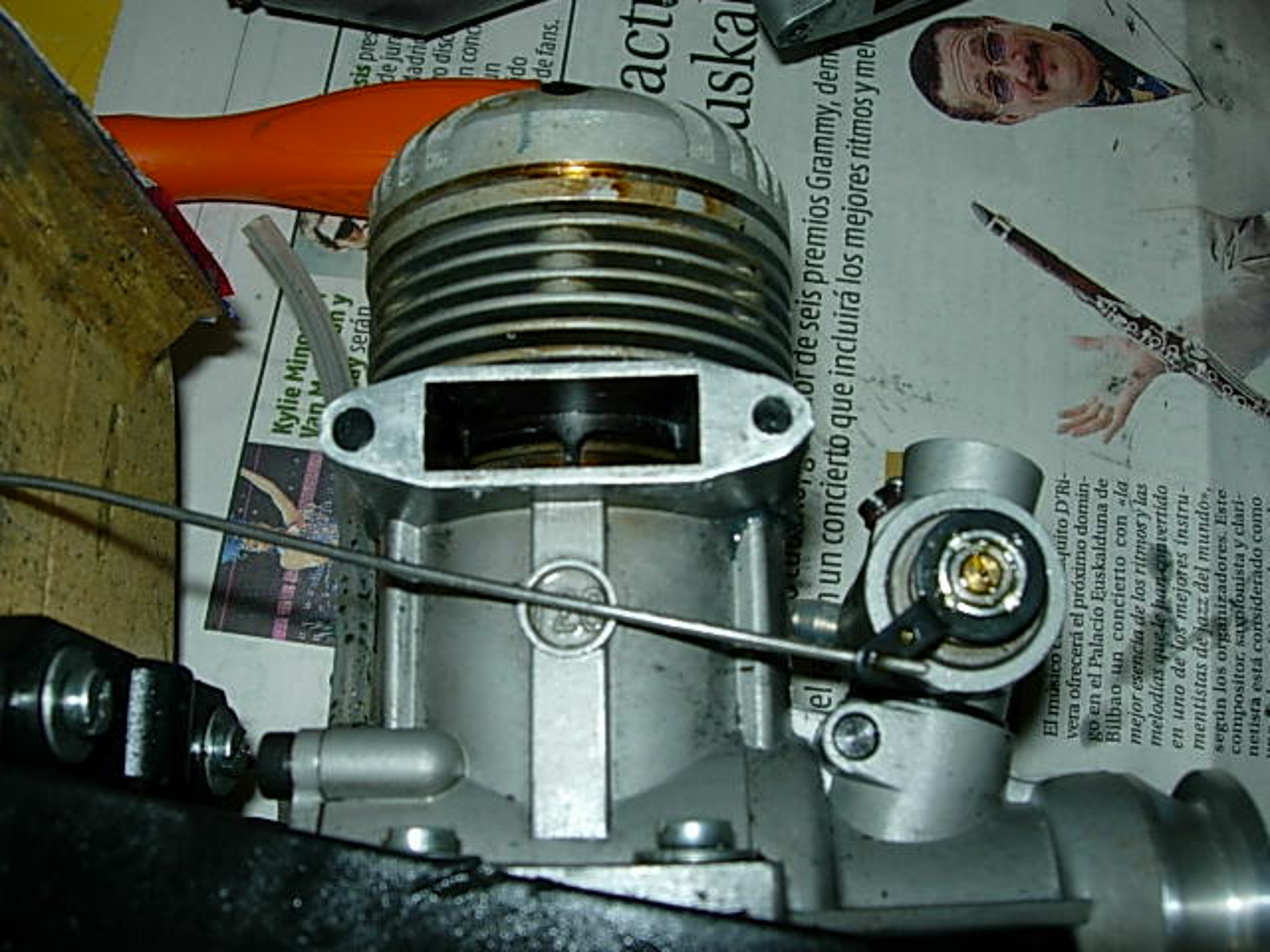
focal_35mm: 38
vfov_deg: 37.7
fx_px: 1394
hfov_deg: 49.0
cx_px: 635
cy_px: 476
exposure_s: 1/64
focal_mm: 7.8
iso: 79
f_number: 4.8
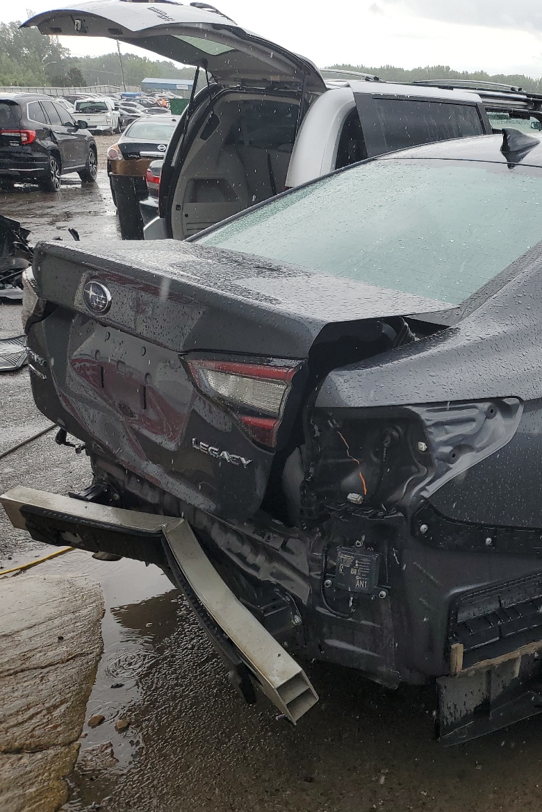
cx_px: 534
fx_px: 835
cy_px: 411
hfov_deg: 33.2
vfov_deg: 51.9
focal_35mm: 37
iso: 50
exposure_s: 1/1000
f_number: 1.5
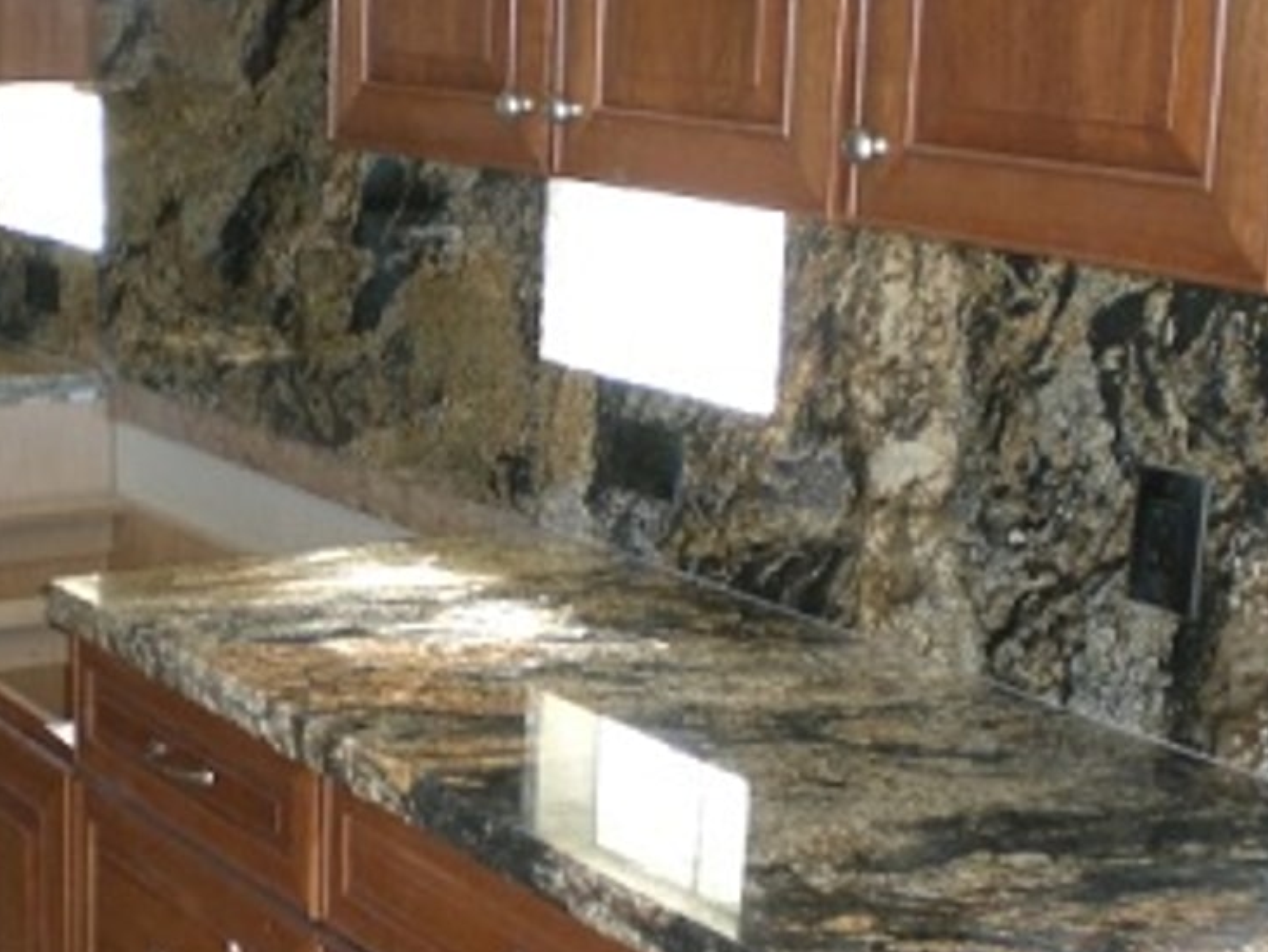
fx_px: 2528
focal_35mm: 69
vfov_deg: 21.3
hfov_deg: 28.0
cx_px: 452
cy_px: 613
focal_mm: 6.3
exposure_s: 1/80
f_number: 3.1
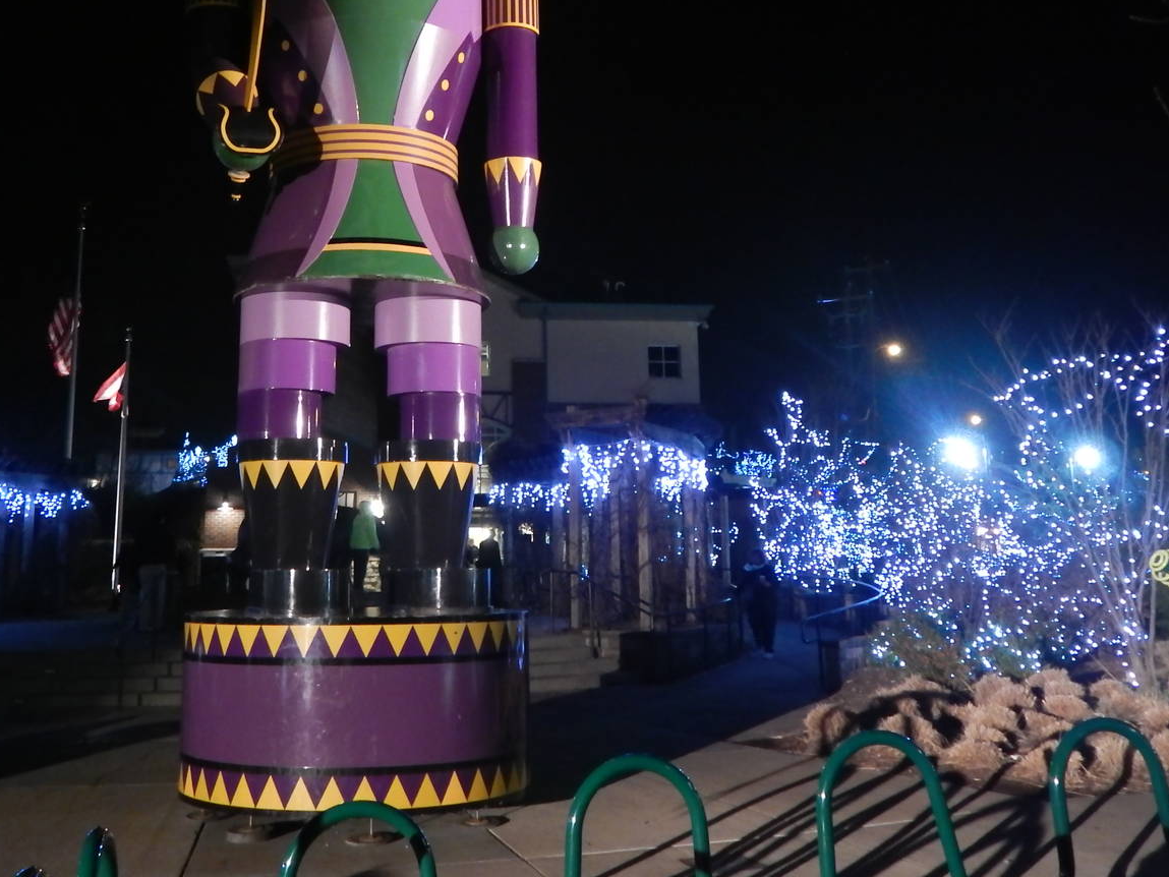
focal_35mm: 39
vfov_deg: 36.4
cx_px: 476
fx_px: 1317
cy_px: 291
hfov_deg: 47.6
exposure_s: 1/15
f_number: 3.2
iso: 1600
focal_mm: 5.1
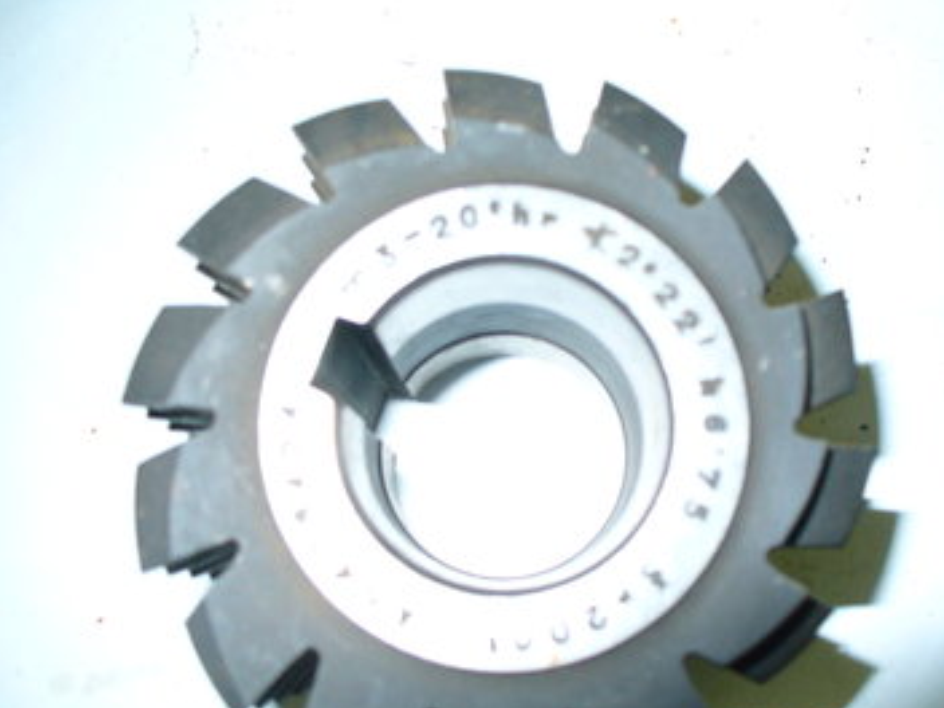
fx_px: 1145
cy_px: 354
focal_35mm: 42
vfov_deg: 34.3
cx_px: 488
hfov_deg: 44.8
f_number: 2.8
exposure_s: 1/30
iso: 100
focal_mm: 6.1
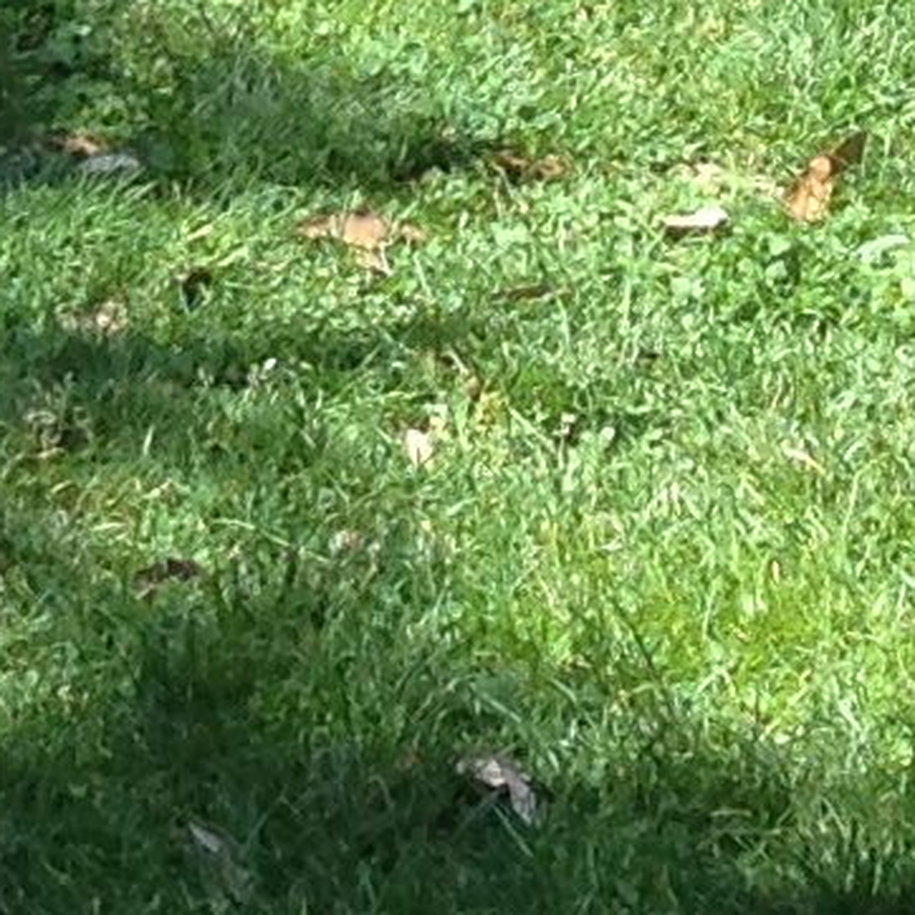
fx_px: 7865
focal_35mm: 263
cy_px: -1441
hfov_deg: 6.4
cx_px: -1044
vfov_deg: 6.3
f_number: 2.4
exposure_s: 1/414
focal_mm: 4.13
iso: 50
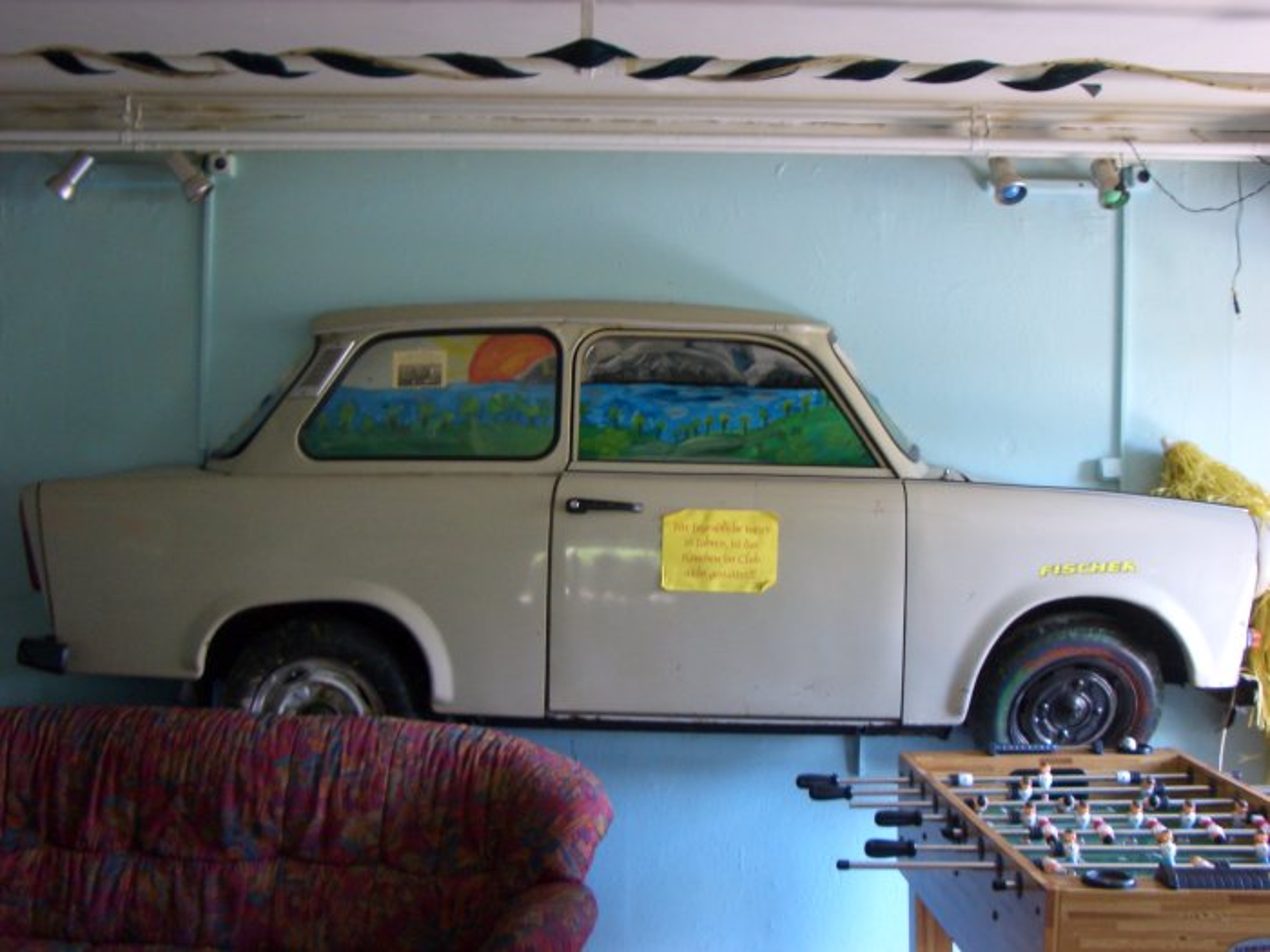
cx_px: 635
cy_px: 476
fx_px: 1504
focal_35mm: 41
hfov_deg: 45.8
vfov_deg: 35.1
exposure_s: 1/15
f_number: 2.8
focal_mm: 6.8
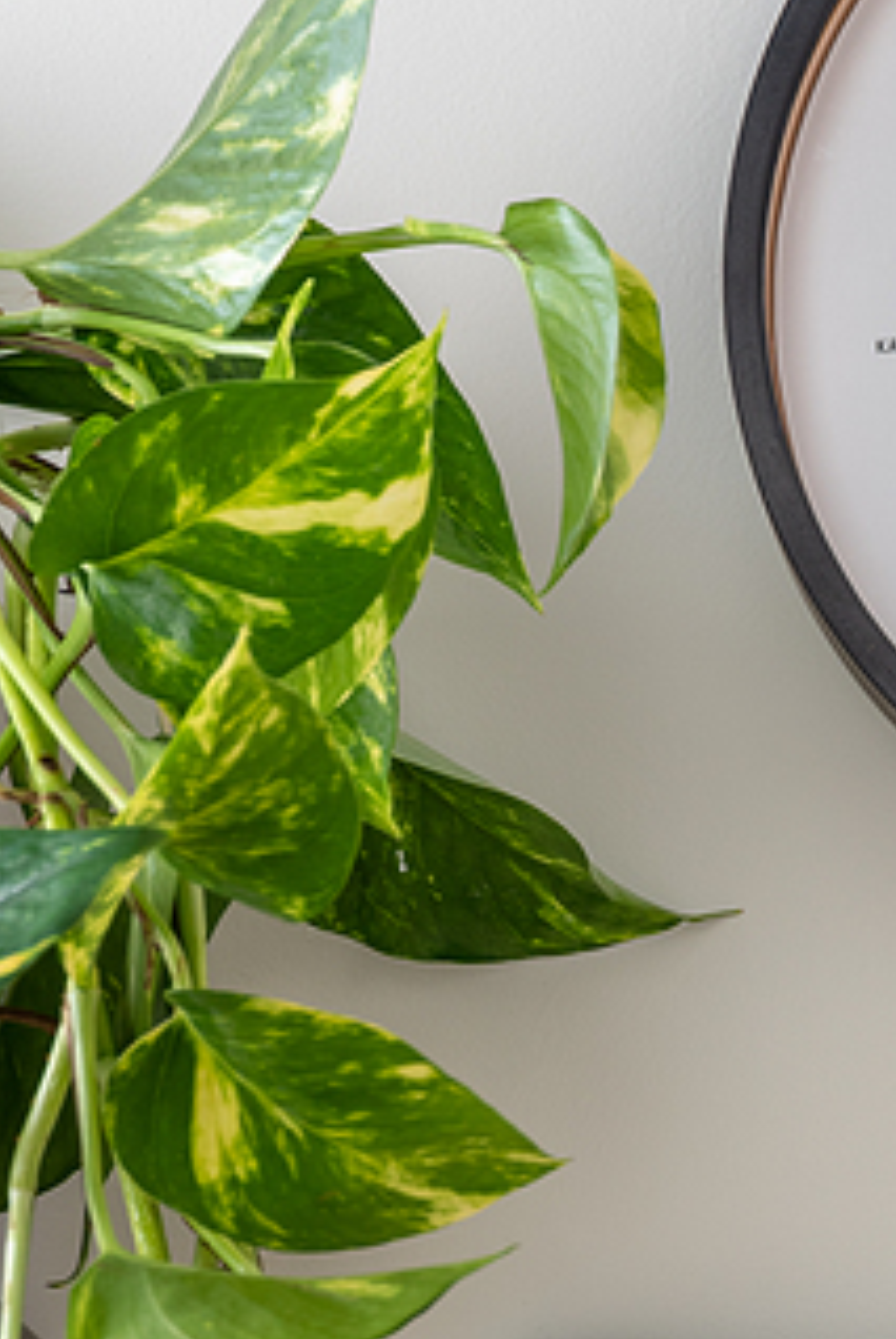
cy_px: 878
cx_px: 1180
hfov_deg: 4.8
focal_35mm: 286
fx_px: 10642
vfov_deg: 7.2
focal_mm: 105
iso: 100
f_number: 9
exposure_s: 1/100
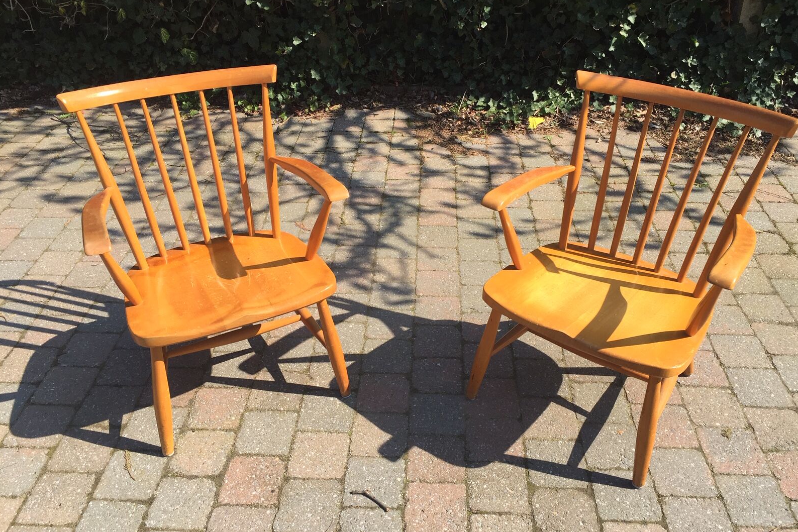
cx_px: 408
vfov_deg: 42.3
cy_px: 270
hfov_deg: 60.3
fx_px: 687
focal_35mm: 31
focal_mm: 4.15
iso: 32
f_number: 2.2
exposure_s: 1/989
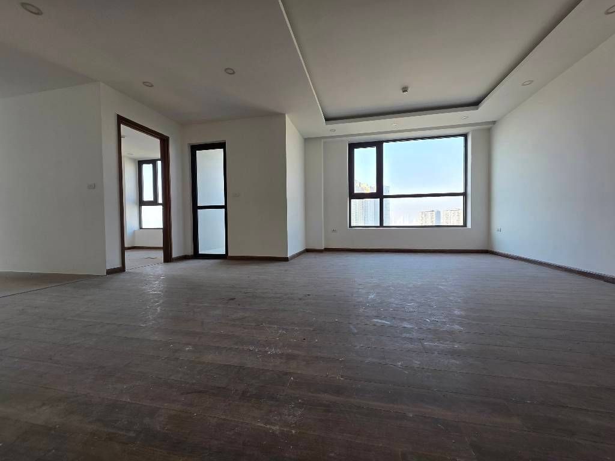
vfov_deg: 89.9
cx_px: 308
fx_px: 231
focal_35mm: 13
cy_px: 230
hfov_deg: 106.2
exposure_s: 1/101
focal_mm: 2.2
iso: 20
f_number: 1.9
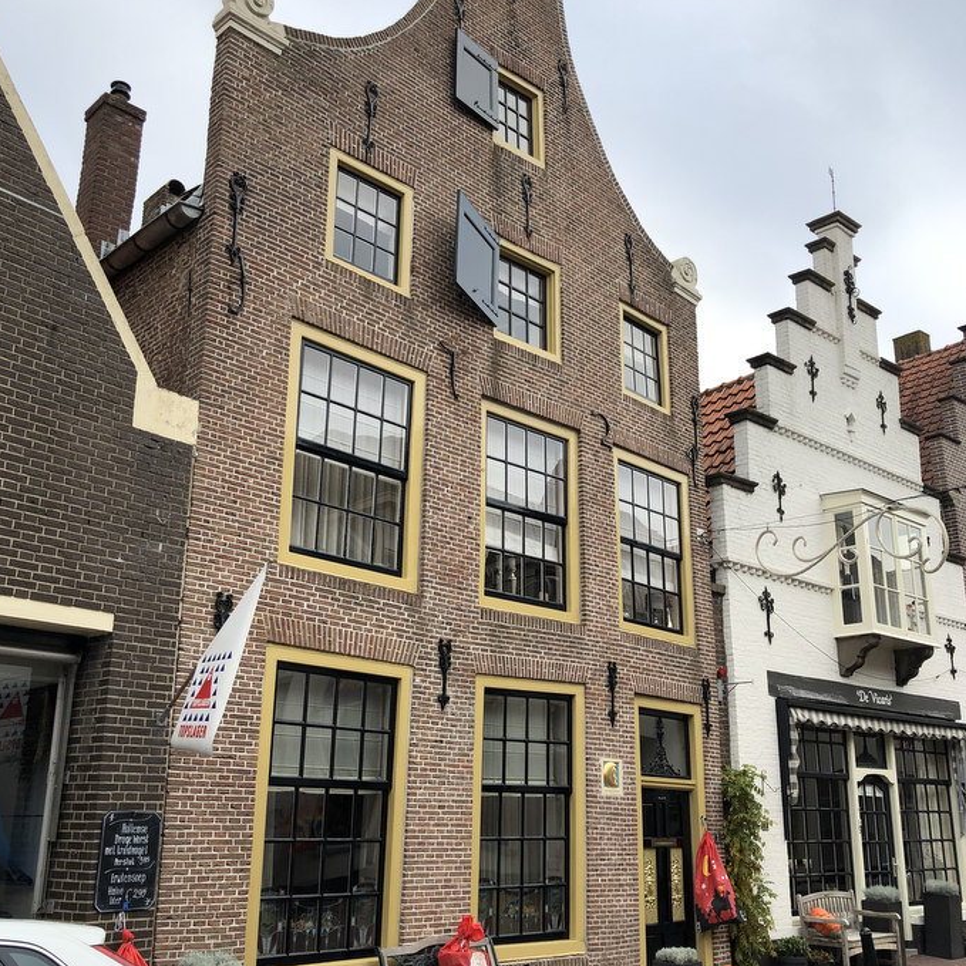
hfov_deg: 48.5
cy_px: 494
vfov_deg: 48.4
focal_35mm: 34
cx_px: 485
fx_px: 1073
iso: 20
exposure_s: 1/401
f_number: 1.8
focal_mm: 3.99
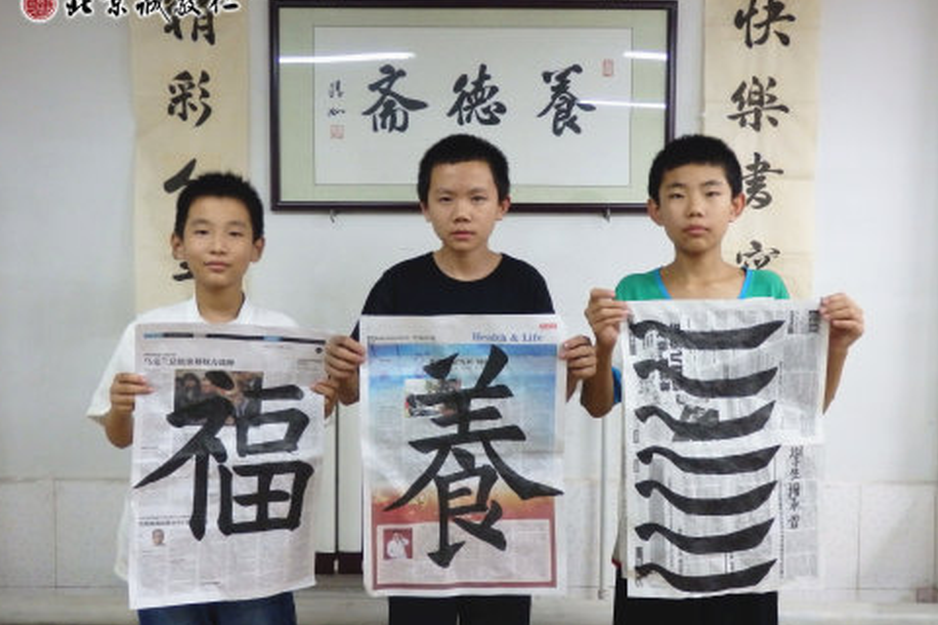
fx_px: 912
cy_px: 308
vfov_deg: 37.9
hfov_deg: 54.4
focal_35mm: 35
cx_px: 465
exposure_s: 1/60
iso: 800
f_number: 3.4
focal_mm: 6
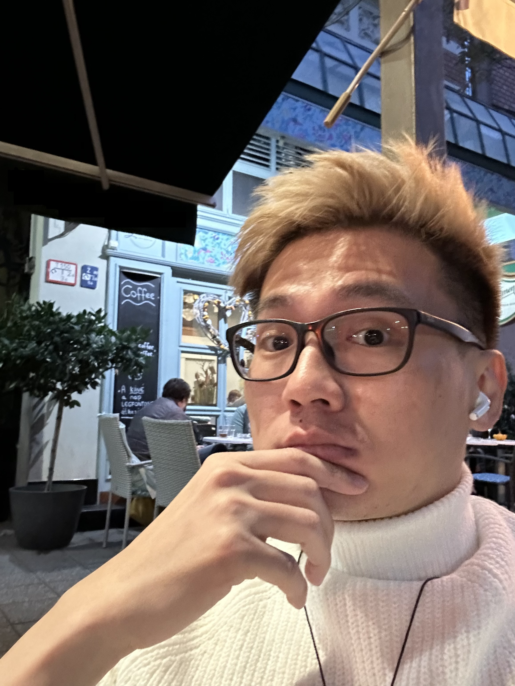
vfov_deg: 60.0
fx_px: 595
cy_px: 343
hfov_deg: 46.8
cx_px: 258
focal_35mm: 30
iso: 1000
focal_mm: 2.69
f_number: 1.9
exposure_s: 1/17
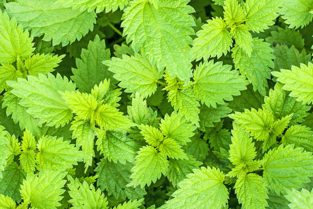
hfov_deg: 26.4
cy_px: 112
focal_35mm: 76
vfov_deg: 18.0
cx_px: 96
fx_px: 661
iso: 400
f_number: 5
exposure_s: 1/60
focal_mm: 50
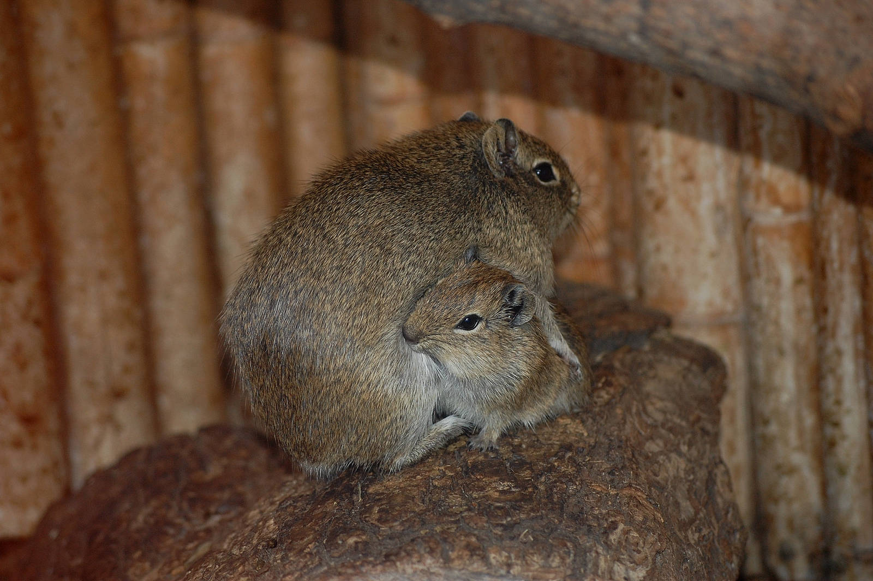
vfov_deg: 9.6
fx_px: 3453
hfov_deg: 14.4
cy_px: 290
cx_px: 436
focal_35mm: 142
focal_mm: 95
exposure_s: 1/60
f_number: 4.5
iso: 400
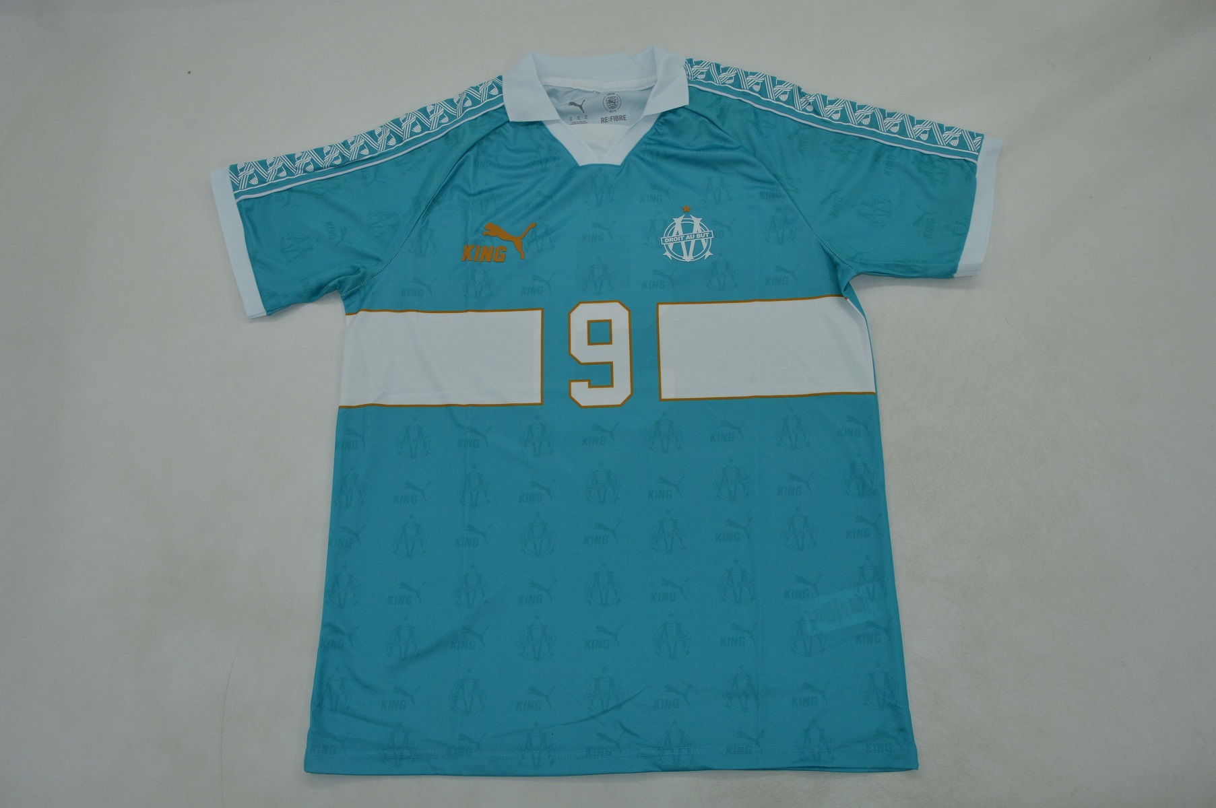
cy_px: 404
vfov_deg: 39.9
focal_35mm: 33
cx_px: 608
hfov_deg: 57.3
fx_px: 1114
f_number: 11
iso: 400
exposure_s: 1/200
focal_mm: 22
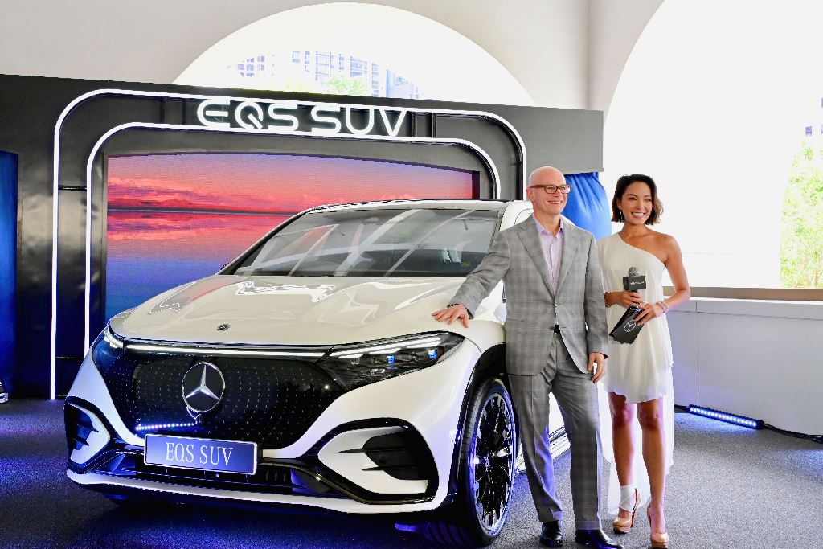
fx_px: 915
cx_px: 412
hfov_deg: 48.5
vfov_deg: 33.4
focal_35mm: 40
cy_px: 274
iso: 1600
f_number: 9
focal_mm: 40
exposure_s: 1/125
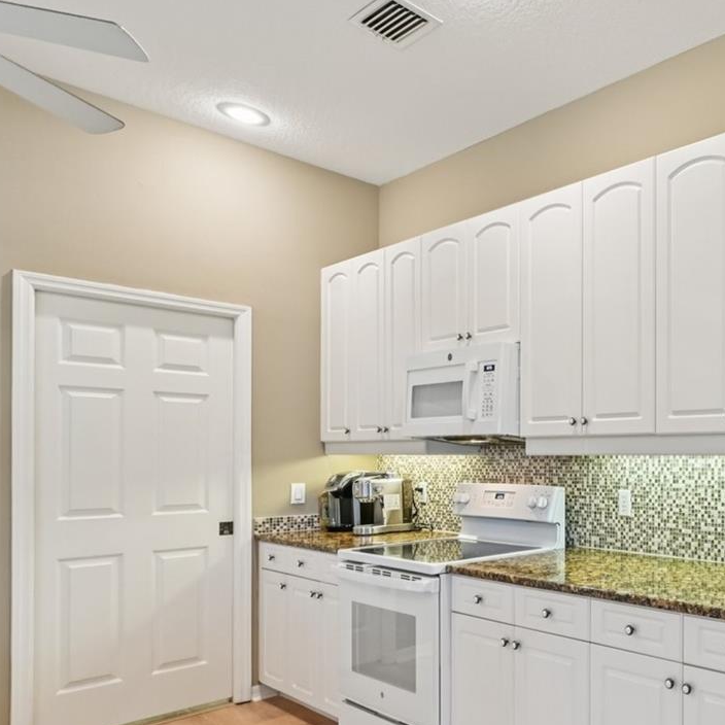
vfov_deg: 58.5
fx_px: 640
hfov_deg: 46.7
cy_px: 444
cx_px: 761
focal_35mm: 27
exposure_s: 1/25
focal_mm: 14
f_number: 8
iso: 400
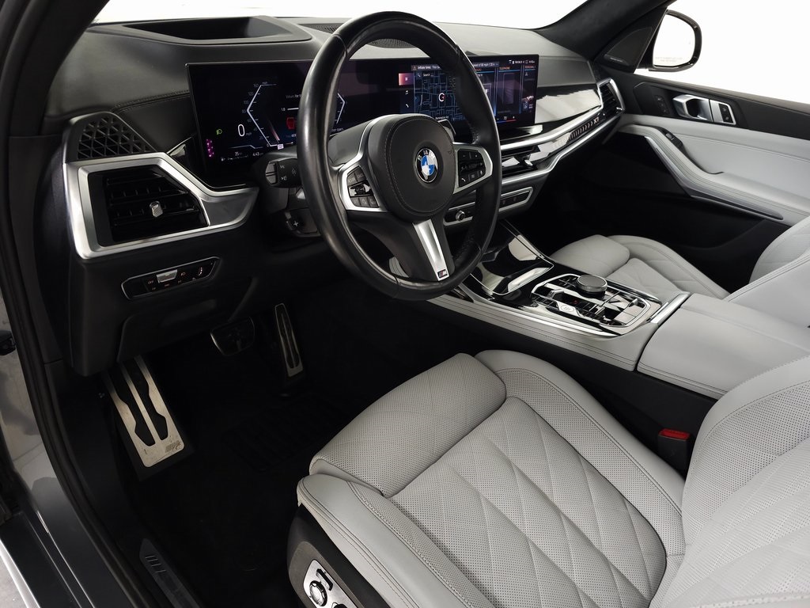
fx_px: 538
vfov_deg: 58.9
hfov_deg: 73.9
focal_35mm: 23
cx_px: 405
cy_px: 304
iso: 160
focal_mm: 6.3
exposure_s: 1/60
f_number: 1.7
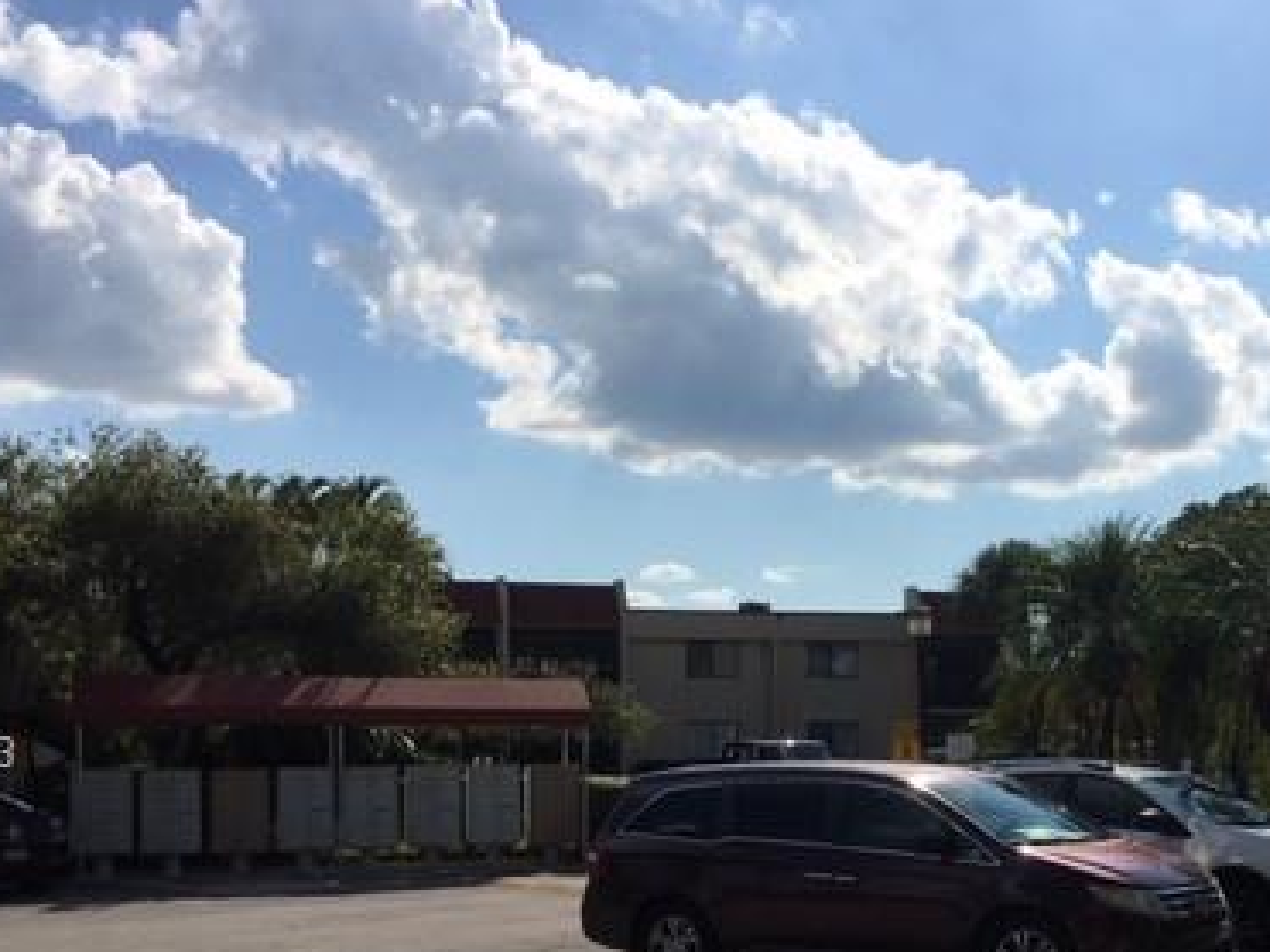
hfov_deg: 37.6
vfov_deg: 28.5
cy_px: 757
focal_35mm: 50
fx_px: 1834
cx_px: 887
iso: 25
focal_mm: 4.15
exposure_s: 1/4274
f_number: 2.2
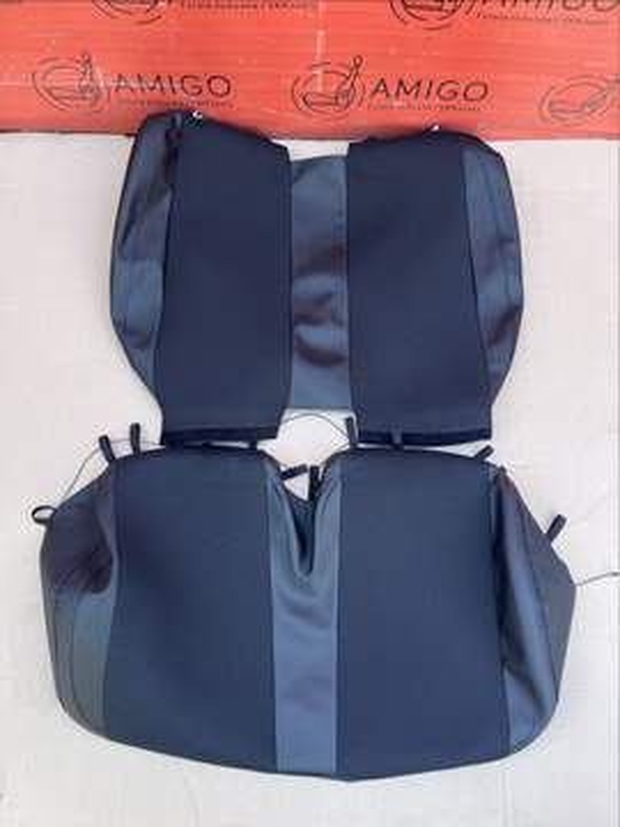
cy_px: 414
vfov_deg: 67.3
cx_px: 310
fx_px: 621
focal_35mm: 26
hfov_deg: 53.1
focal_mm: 5.1
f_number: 1.6
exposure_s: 1/122
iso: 64
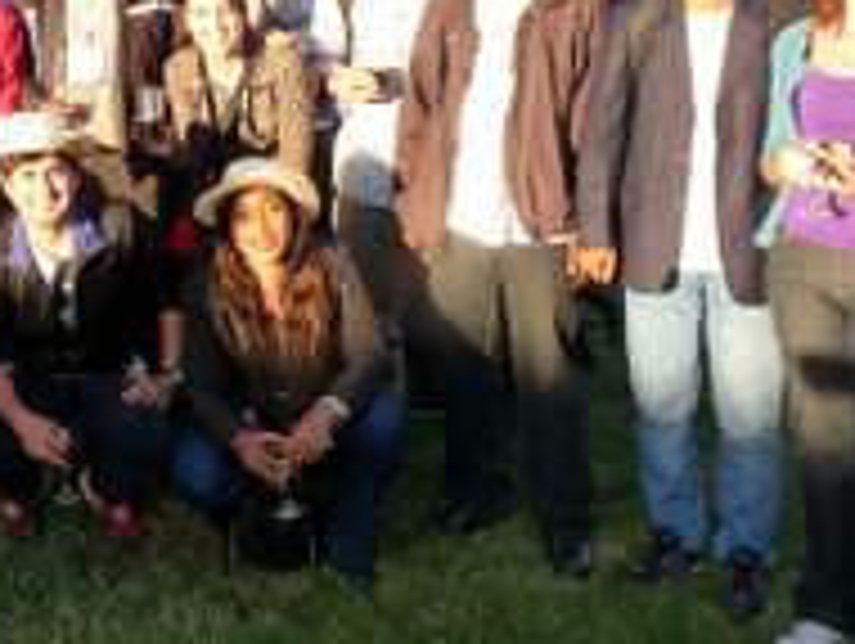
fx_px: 1583
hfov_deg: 27.9
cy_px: 72
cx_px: -54
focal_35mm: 64
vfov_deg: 22.5
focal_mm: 4.8
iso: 160
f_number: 4
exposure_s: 1/100
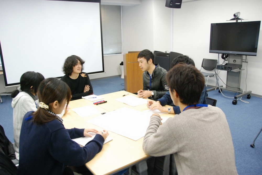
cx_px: 131
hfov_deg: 67.3
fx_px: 197
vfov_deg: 48.1
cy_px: 88
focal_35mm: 27
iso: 800
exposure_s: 1/60
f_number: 4
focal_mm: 18
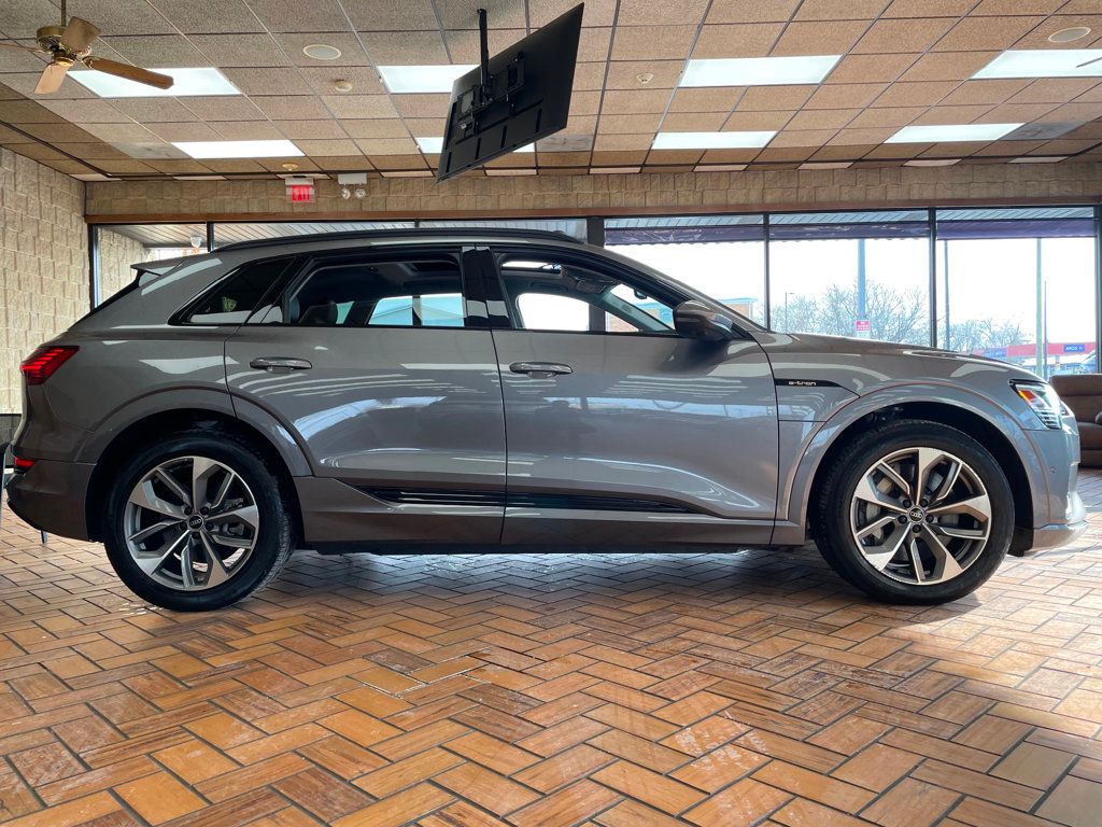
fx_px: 828
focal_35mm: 26
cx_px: 551
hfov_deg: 67.3
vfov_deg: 53.1
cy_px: 414
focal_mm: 4.2
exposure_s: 1/175
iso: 32
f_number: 1.6
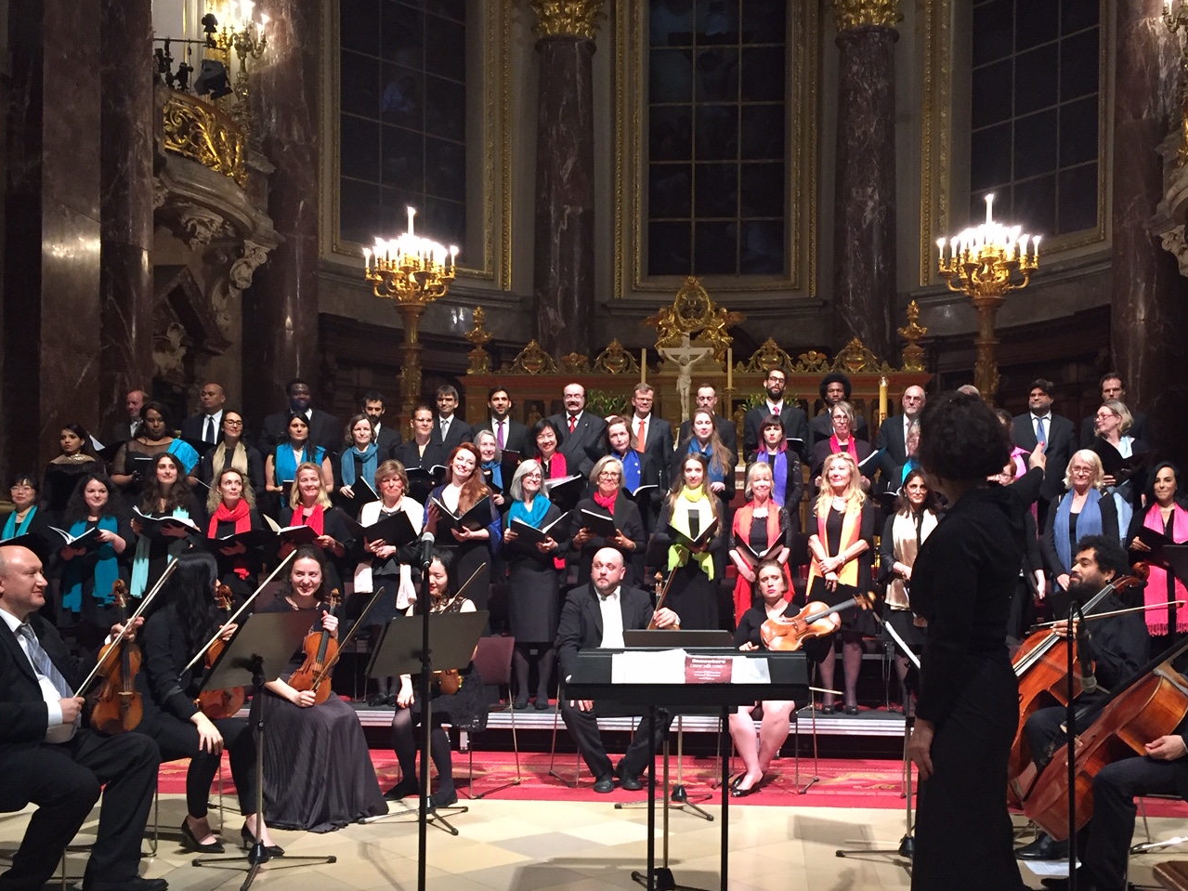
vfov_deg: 38.4
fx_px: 1270
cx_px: 645
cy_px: 549
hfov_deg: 50.1
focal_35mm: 37
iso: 250
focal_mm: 4.15
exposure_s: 1/33
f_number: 2.2
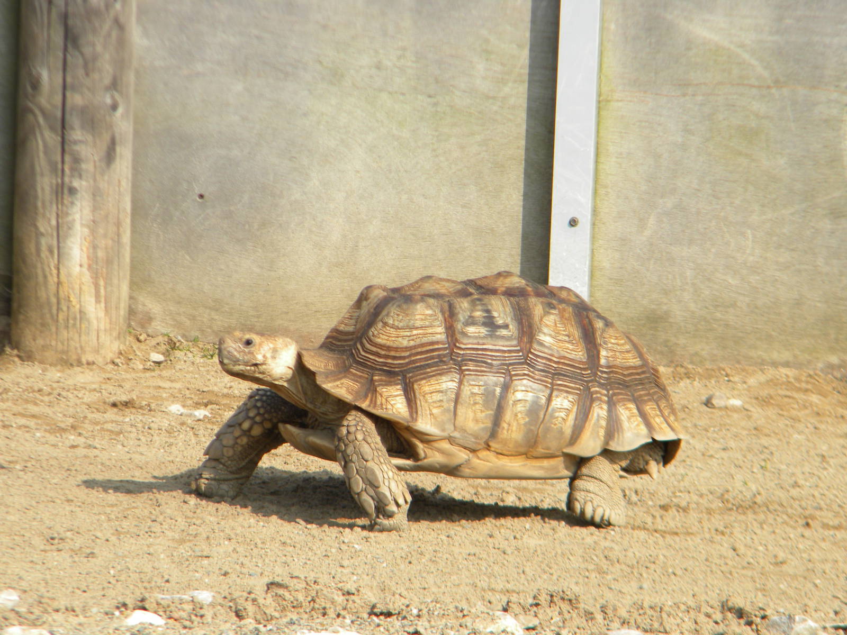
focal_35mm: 414
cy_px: 318
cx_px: 424
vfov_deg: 3.6
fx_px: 10130
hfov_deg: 4.8
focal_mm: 75
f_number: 5.4
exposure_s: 1/280
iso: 80
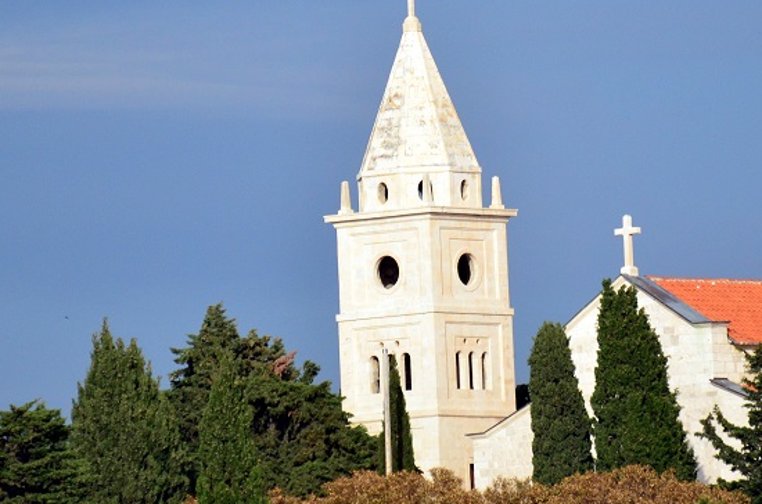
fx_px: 17253
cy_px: 102
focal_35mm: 817
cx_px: 441
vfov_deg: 1.7
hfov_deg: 2.5
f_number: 5.6
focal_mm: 300
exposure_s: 1/3200
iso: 800
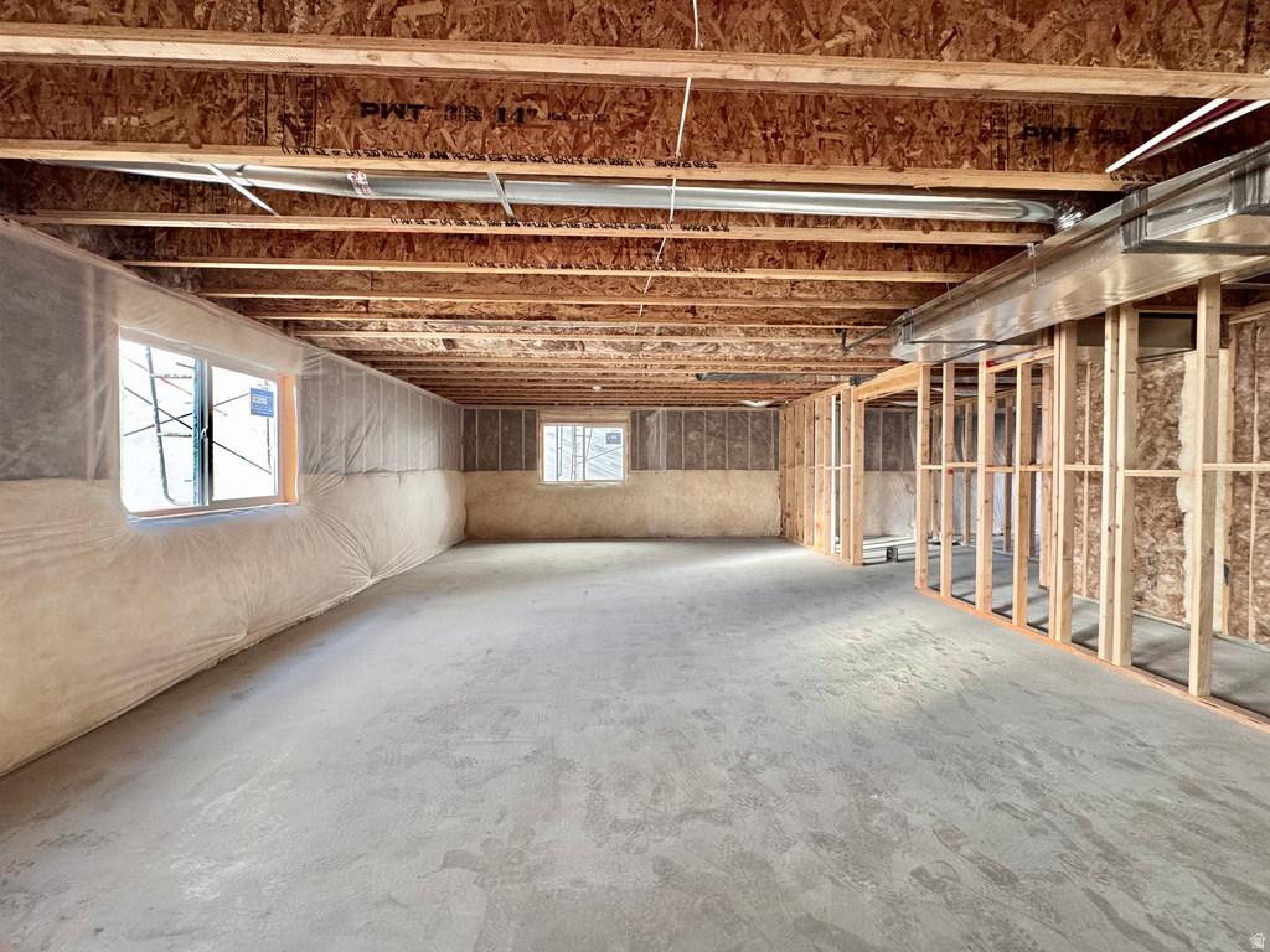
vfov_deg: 85.7
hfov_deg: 102.1
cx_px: 635
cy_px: 476
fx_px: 514
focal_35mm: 14
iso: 250
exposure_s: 1/99
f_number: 2.2
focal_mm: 2.22
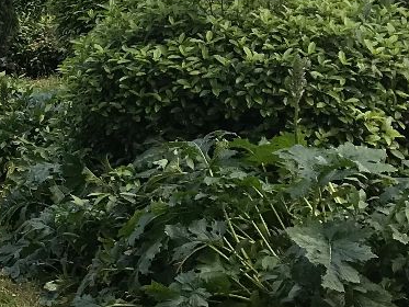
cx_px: -364
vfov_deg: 12.1
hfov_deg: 14.2
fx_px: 1418
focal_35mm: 120
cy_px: -60
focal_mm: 3.99
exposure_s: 1/541
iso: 20
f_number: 1.8
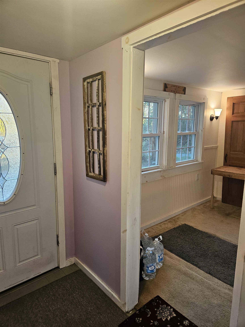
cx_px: 122
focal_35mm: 23
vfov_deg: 73.9
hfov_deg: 58.9
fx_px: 217
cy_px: 164
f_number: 1.8
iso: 320
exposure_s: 1/120
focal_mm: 5.4
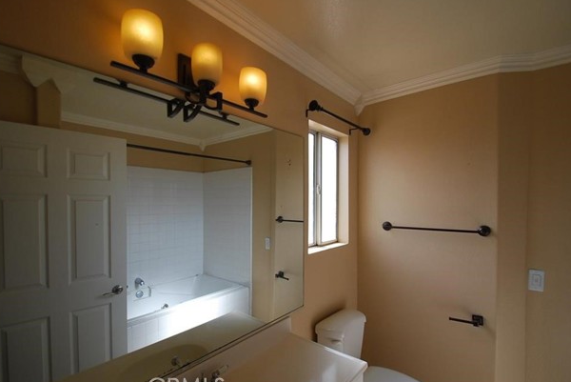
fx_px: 254
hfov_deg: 96.7
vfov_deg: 73.8
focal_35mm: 16
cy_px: 196
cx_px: 277
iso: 200
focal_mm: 10
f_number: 5.6
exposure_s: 1/125
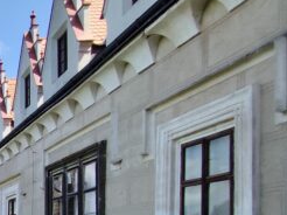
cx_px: -140
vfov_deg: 26.5
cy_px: 244
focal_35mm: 50
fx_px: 414
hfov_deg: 27.2
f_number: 2.2
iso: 50
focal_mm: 1.65
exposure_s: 1/1263
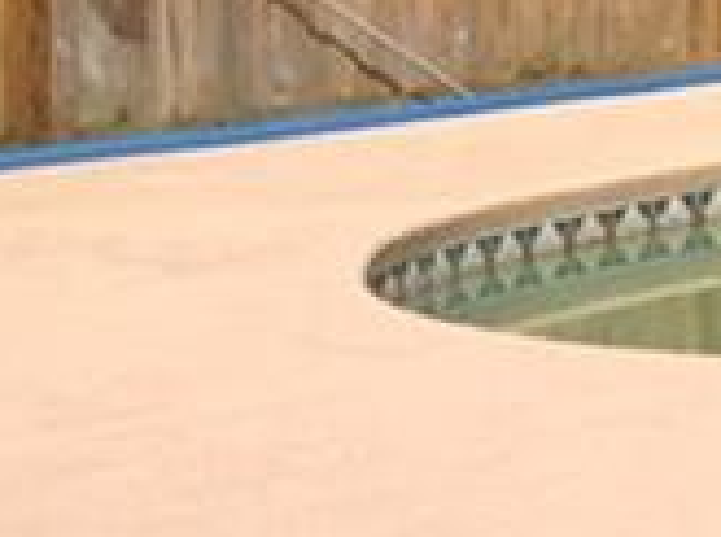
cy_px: -375
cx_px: 1945
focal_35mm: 199
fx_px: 4136
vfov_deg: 7.3
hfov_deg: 8.7
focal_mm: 3.3
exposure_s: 1/1972
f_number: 2.4
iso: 32
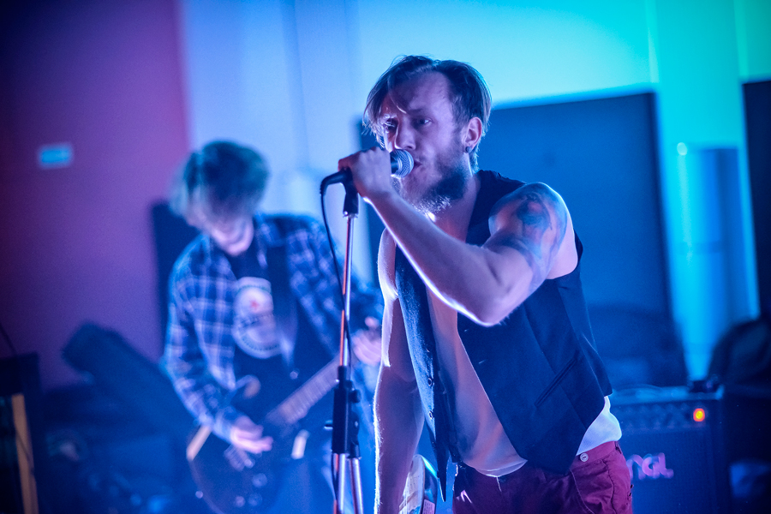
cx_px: 386
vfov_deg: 16.1
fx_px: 1820
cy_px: 257
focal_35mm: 85
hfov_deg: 23.9
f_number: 1.8
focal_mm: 85
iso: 6400
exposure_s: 1/200
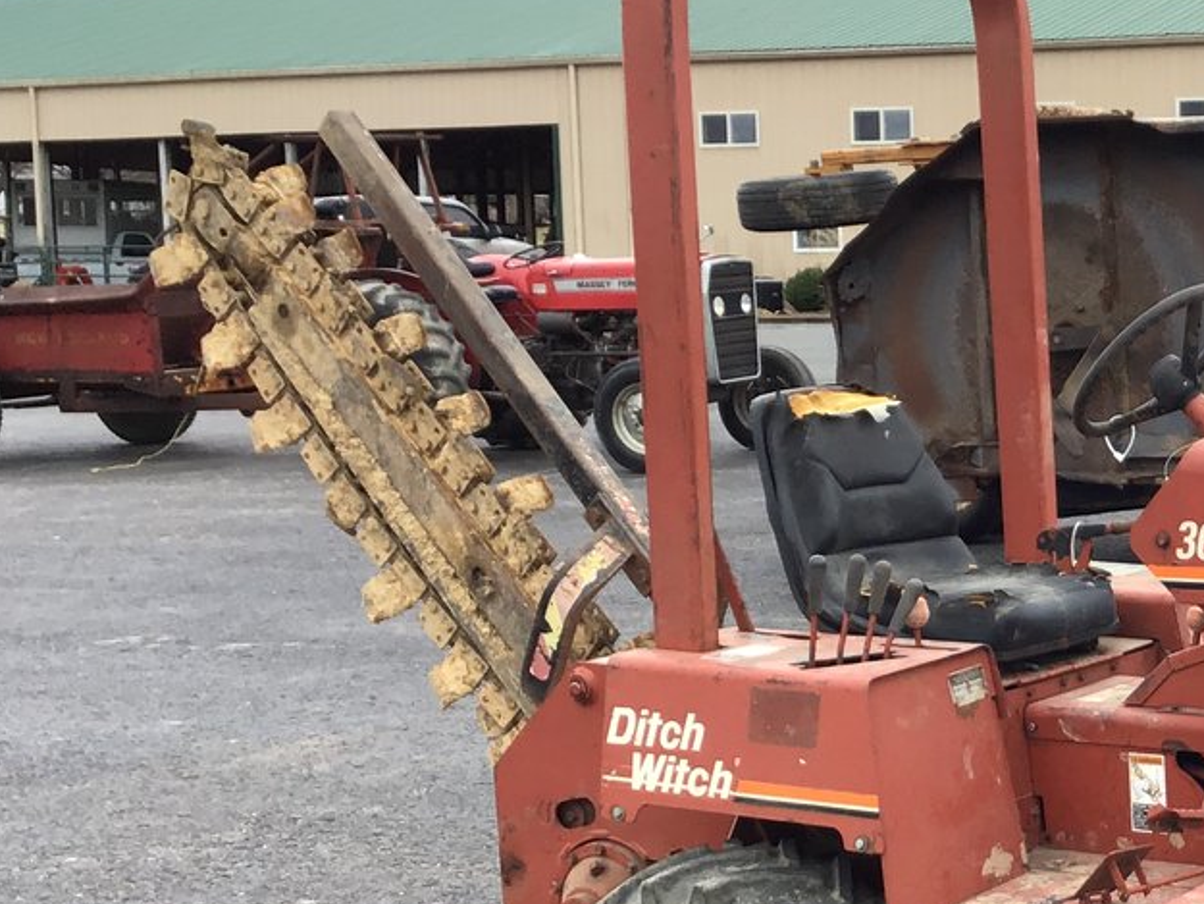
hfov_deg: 24.4
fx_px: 2609
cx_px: 1294
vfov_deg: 19.5
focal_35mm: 75
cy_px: 670
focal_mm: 3.3
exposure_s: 1/377
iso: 25
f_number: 2.4
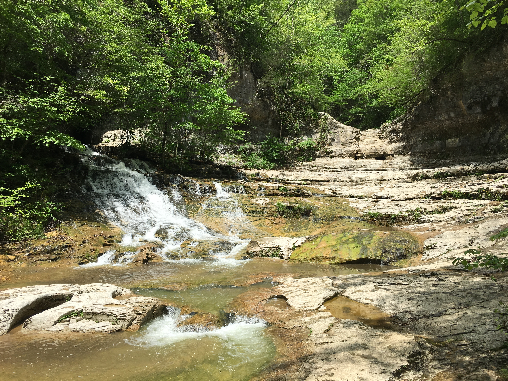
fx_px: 426
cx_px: 254
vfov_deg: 48.2
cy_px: 190
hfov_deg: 61.7
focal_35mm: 29
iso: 25
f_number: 2.2
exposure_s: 1/1672
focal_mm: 4.15
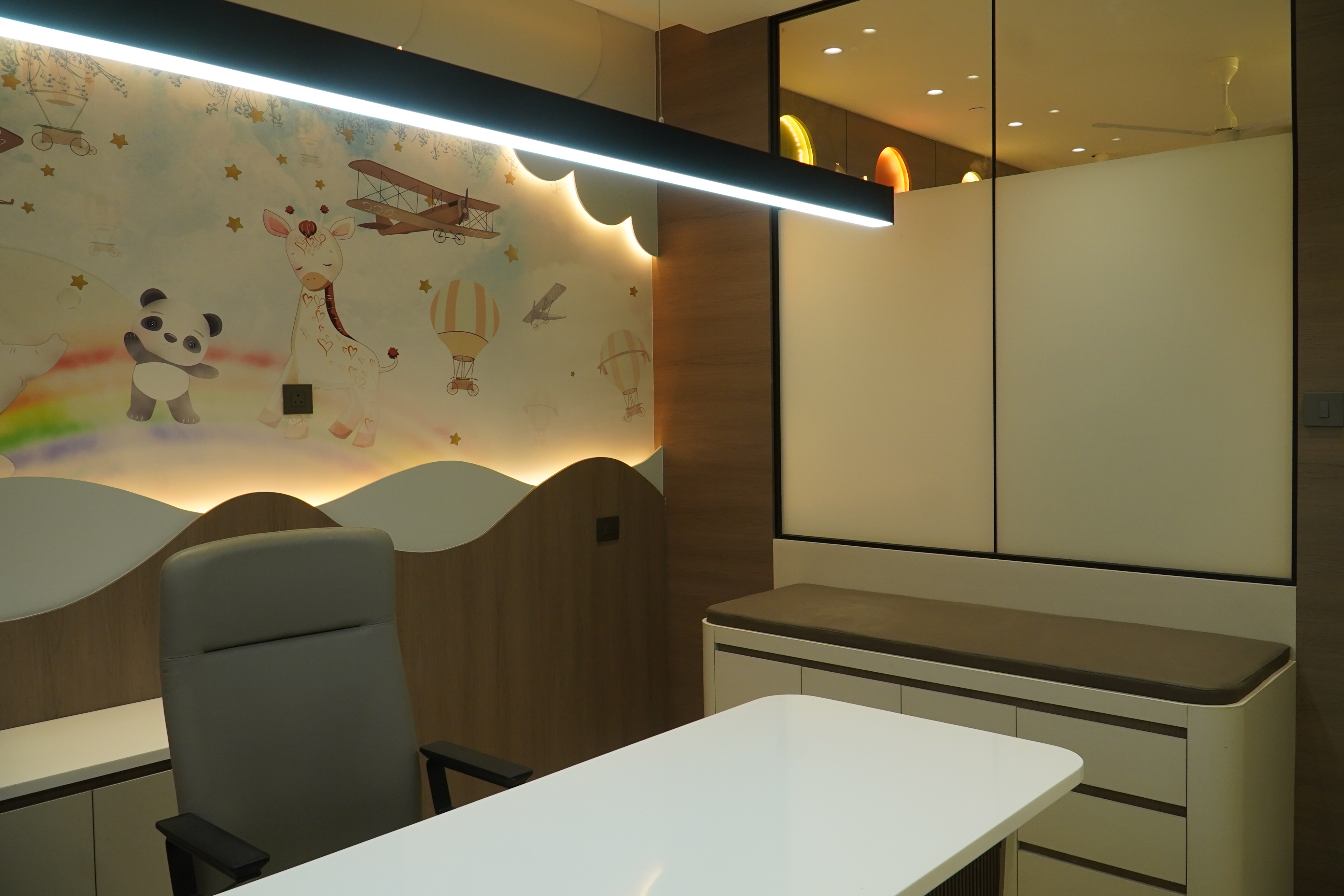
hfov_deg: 67.4
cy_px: 448
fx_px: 1008
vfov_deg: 47.9
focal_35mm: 27
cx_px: 672
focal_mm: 18
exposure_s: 1/200
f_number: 5.6
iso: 800
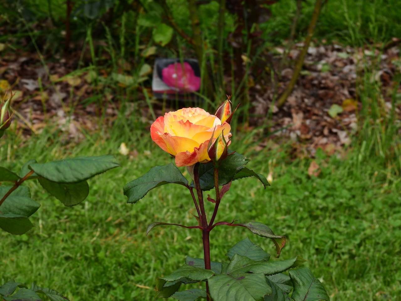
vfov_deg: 9.9
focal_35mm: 150
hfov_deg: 13.2
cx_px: 200
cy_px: 150
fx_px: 1738
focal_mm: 26.8
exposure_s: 1/640
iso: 100
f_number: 4.5
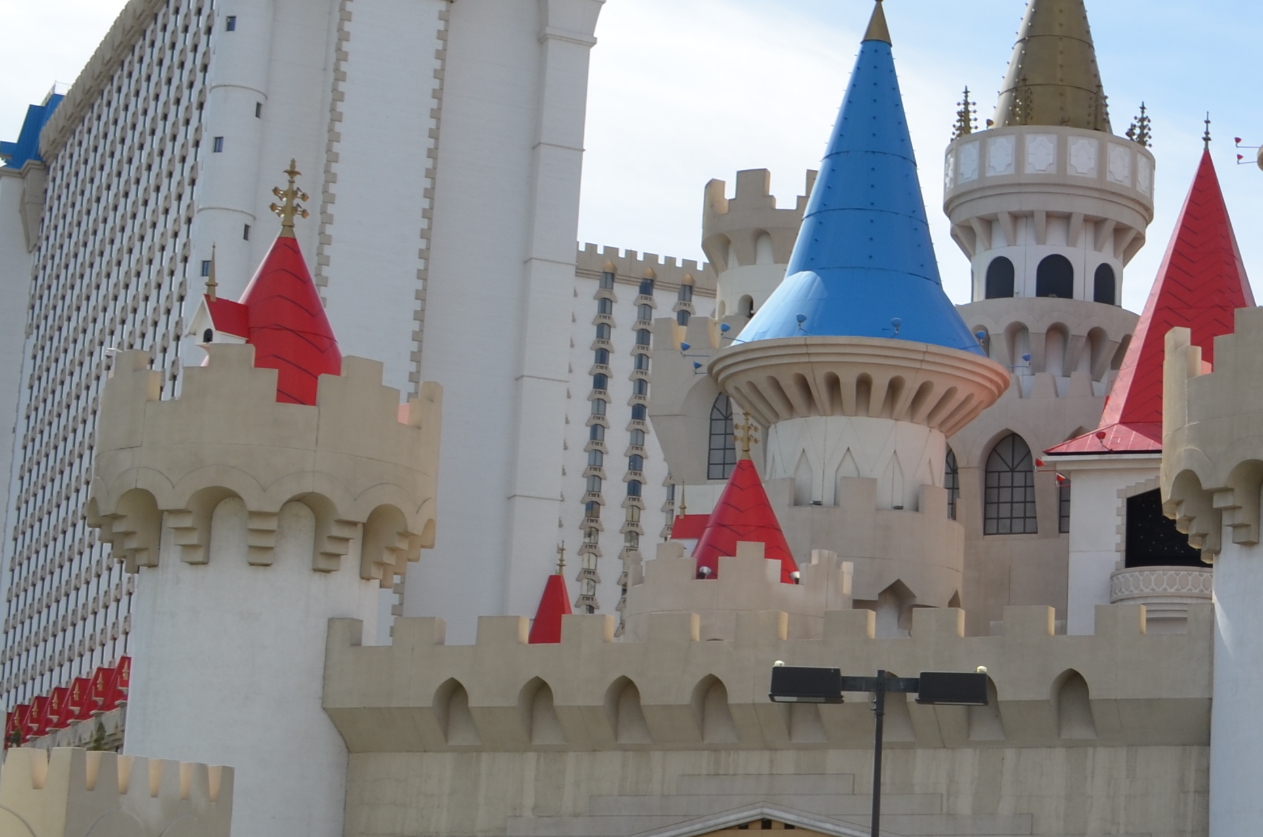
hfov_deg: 26.3
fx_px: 2416
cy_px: 457
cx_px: 1494
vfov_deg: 19.6
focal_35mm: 69
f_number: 8
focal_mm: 18
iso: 100
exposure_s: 1/250
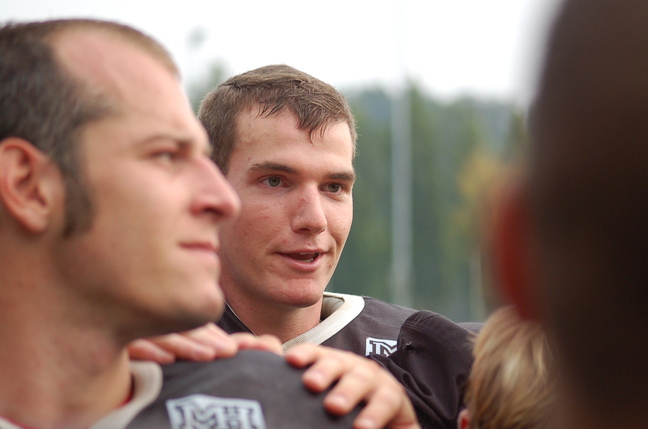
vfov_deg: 10.6
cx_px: 324
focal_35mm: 129
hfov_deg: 15.9
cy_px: 214
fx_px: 2318
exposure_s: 1/640
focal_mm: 86
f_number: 4
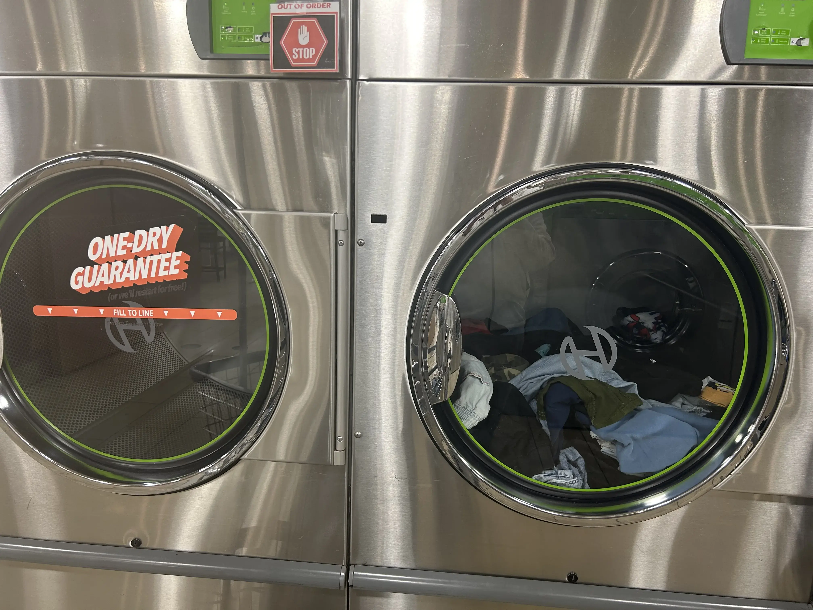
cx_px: 406
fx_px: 611
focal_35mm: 26
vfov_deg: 53.1
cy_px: 305
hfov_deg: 67.3
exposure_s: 1/60
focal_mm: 5.7
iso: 80
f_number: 1.5
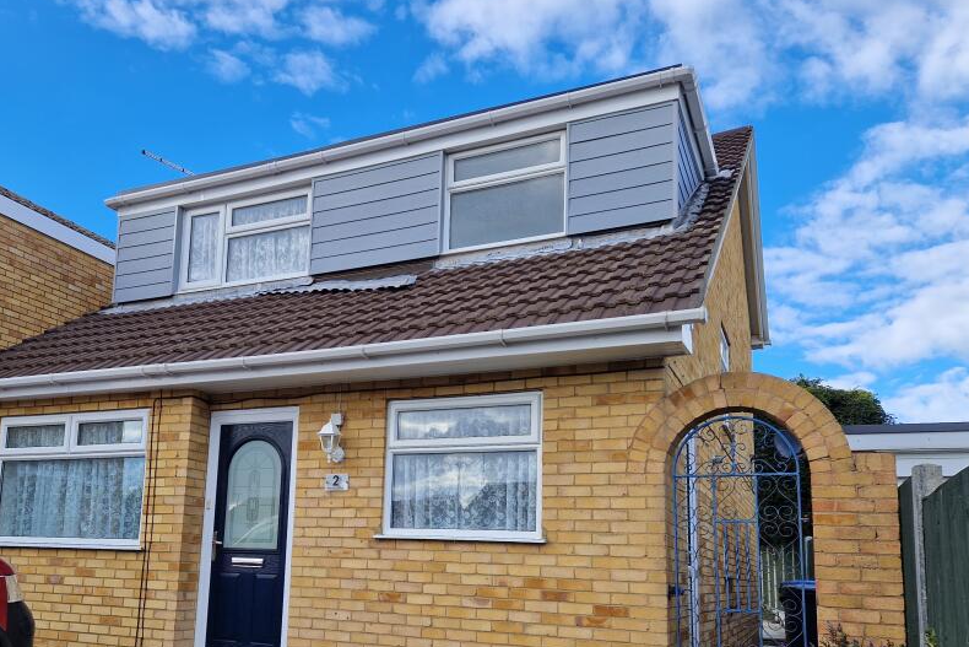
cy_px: 436
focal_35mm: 31
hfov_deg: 59.6
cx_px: 370
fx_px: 835
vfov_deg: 41.7
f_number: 1.8
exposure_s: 1/684
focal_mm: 5.4
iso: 50
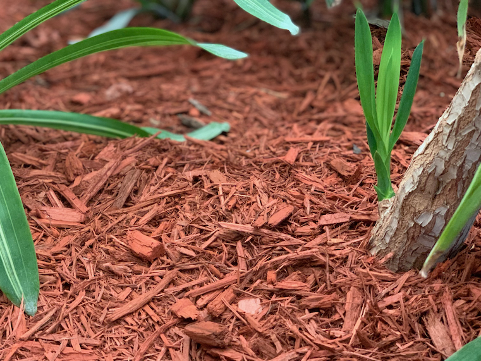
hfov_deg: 27.6
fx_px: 973
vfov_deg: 21.0
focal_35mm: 70
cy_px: 176
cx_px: 166
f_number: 2.4
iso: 250
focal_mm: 6
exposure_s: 1/60
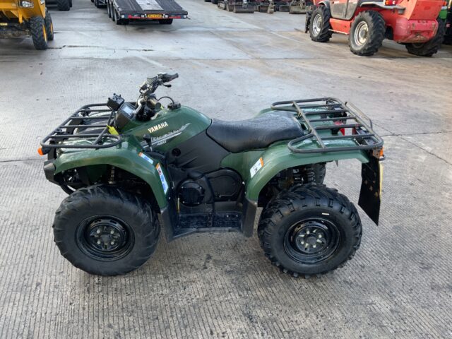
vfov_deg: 48.2
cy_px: 170
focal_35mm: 29
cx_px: 226
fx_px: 379
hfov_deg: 61.7
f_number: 1.8
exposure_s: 1/122
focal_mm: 3
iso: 40
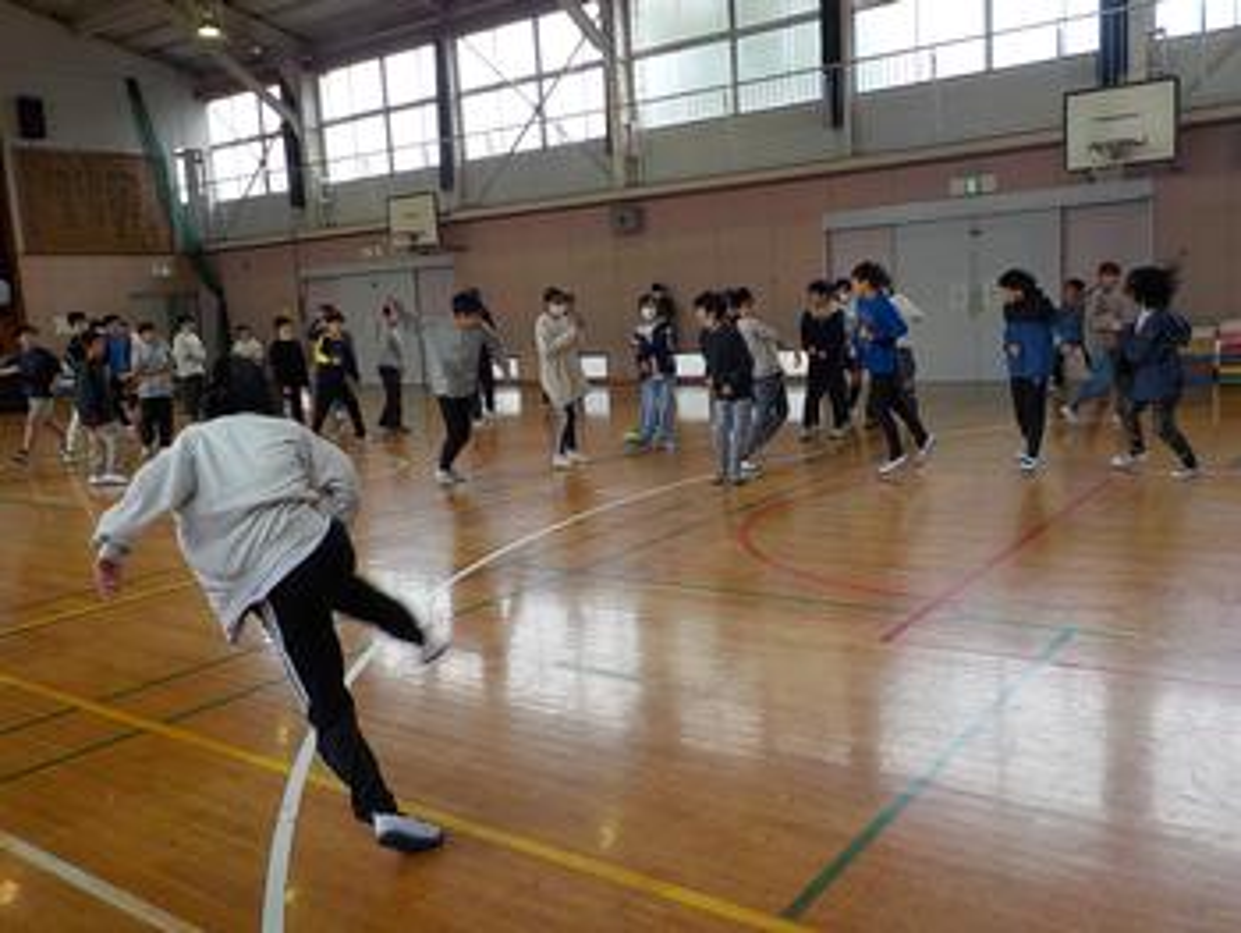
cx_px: 620
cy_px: 466
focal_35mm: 30
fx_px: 1076
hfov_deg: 59.9
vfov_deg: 46.8
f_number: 3.3
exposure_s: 1/100
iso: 125
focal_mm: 4.1
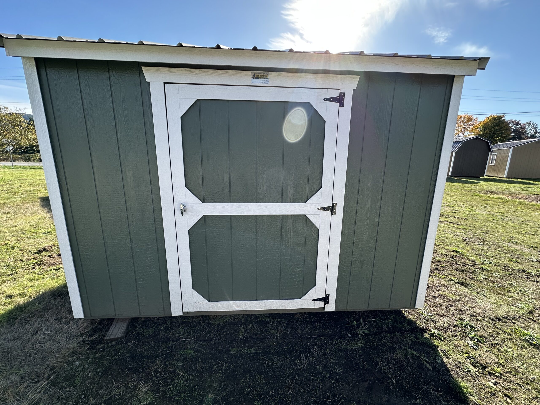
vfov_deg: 85.7
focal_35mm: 14
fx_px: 218
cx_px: 270
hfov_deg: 102.1
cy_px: 202
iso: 40
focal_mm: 2.22
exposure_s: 1/540
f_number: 2.2
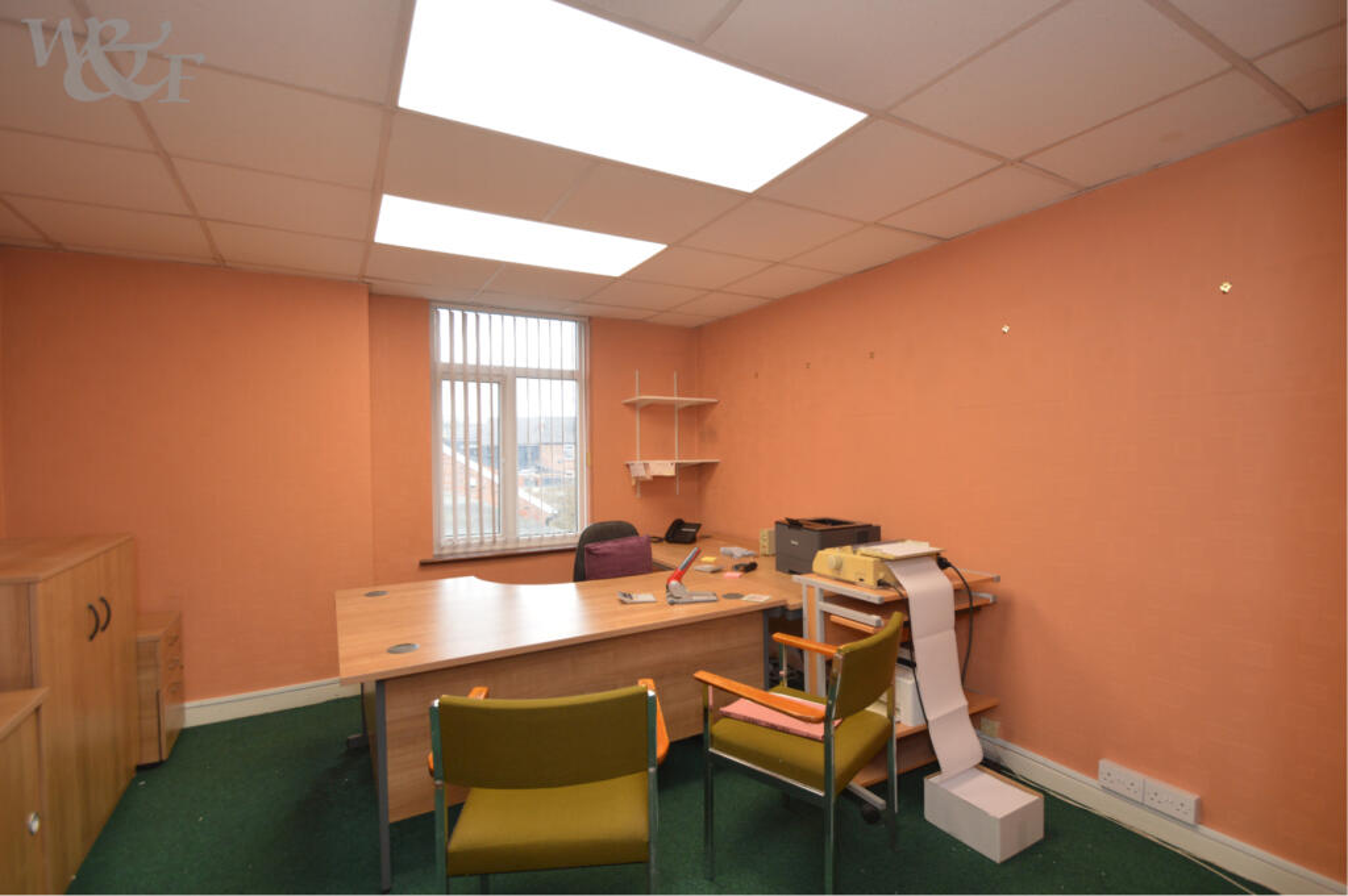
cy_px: 448
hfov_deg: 100.4
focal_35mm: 15
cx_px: 674
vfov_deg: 77.2
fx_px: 561
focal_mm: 10
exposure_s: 1/60
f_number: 4
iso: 400
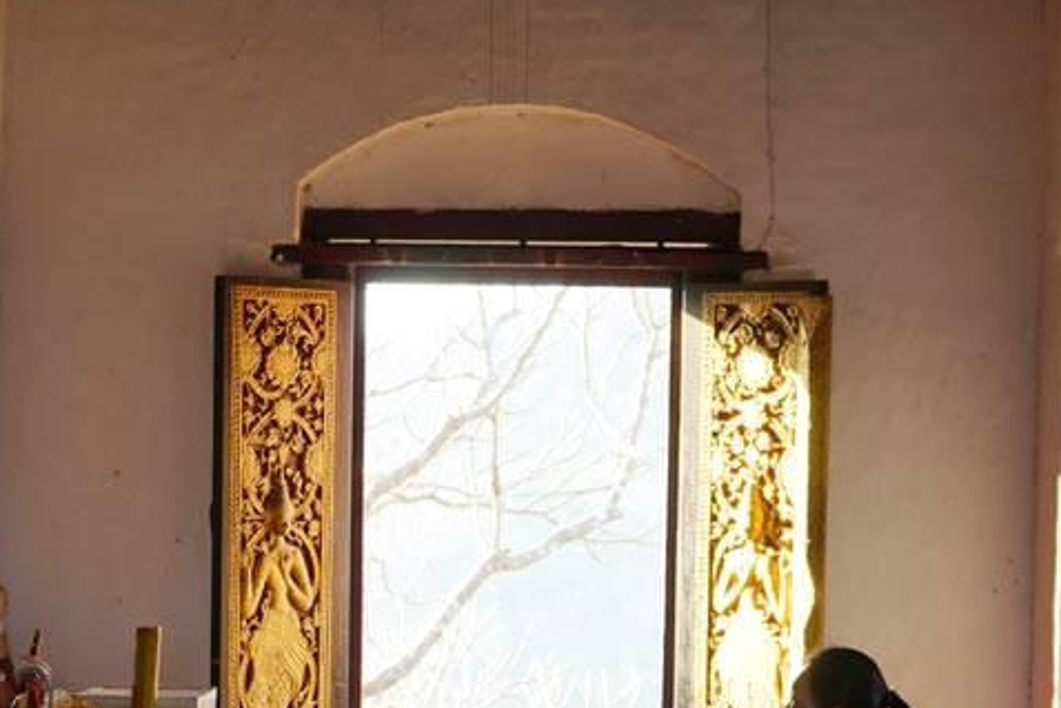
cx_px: 297
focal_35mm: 118
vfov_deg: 11.5
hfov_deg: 17.3
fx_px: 3479
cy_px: 704
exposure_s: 1/60
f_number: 5
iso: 320
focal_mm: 57
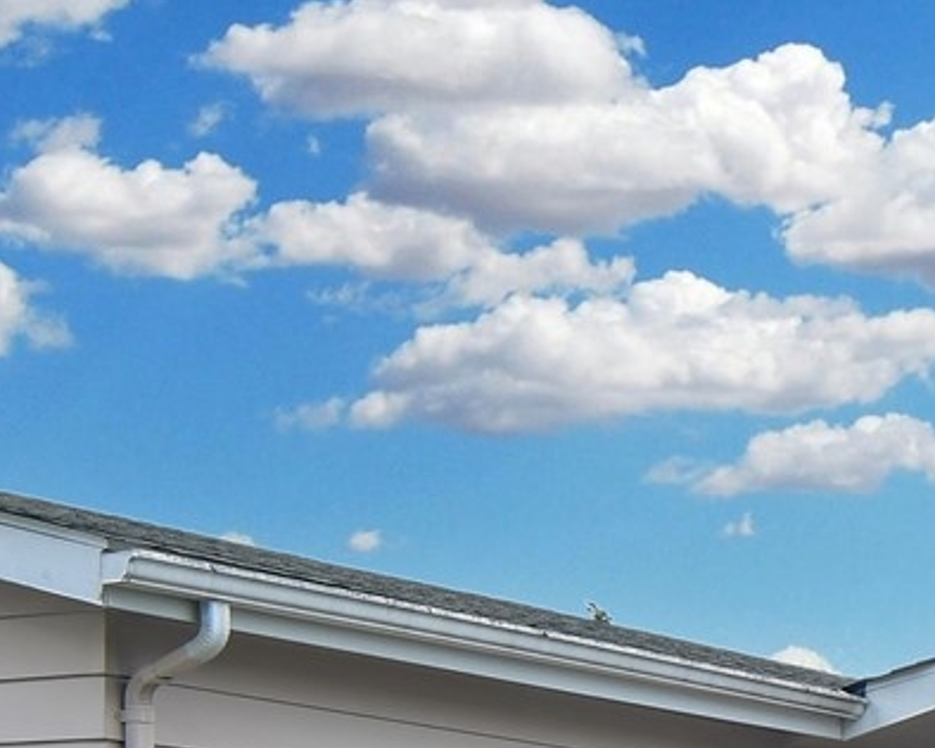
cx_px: 1071
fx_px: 2684
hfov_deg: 18.9
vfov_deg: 14.8
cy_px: 1115
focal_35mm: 97
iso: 125
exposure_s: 1/15
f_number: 13
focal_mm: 16
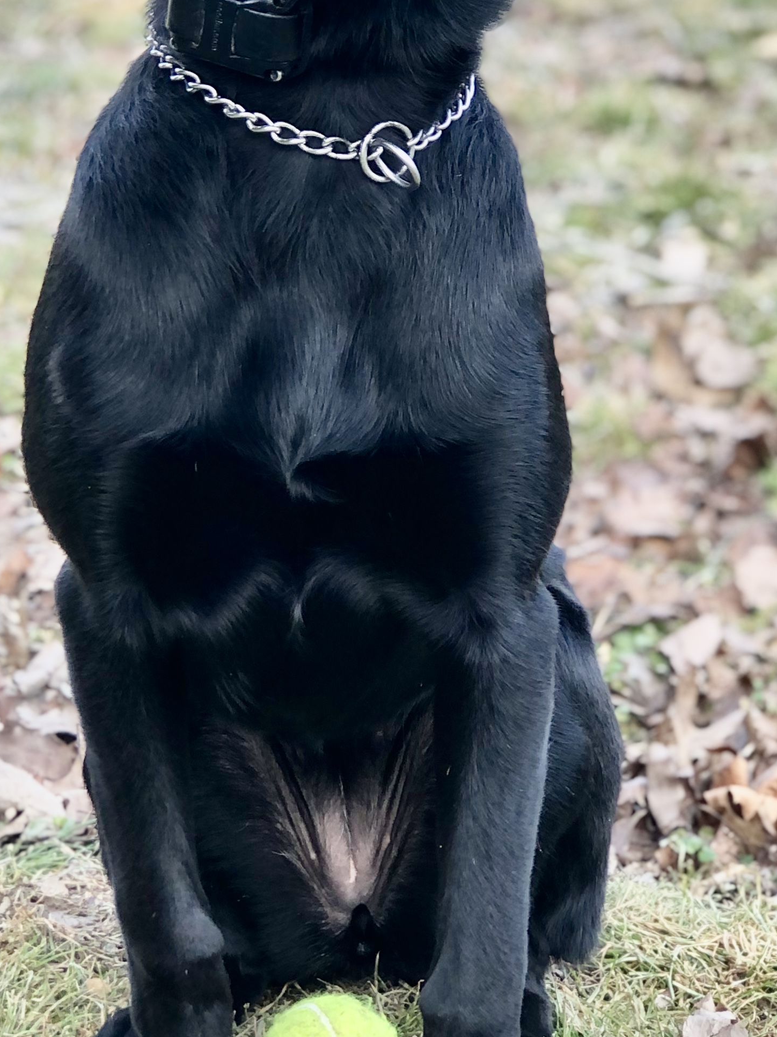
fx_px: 3562
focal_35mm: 119
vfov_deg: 16.4
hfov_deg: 12.4
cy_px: 215
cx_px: 336
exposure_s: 1/120
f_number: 2.8
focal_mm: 6.6
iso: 25
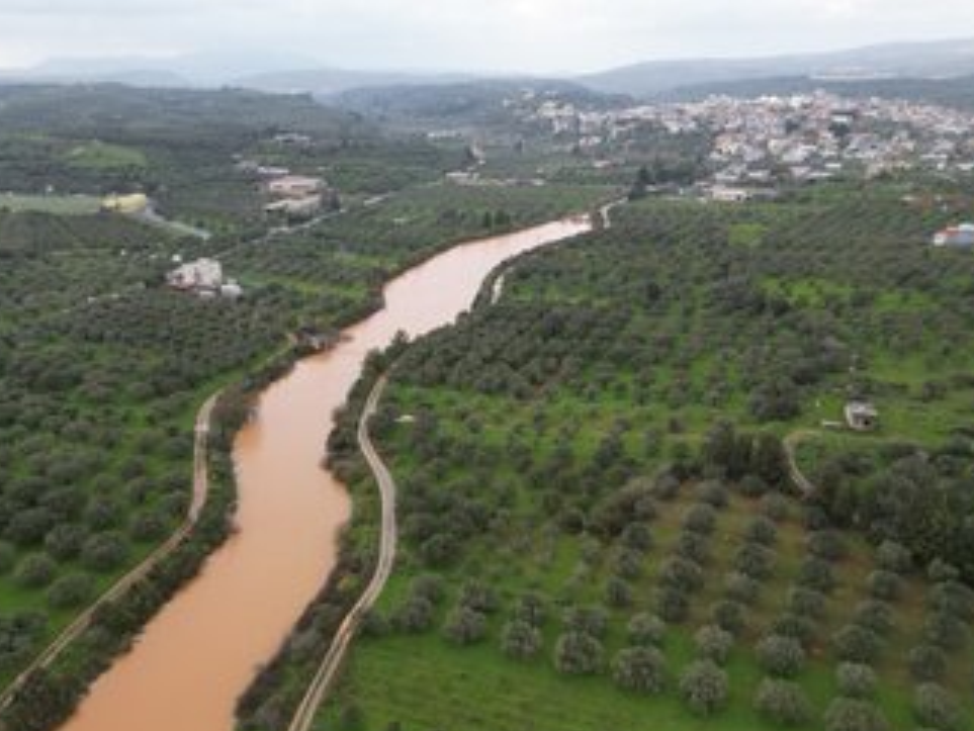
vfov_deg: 49.6
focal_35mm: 28
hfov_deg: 63.2
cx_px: 423
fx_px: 788
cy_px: 420
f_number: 1.7
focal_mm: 6.72
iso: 200
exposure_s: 1/1000
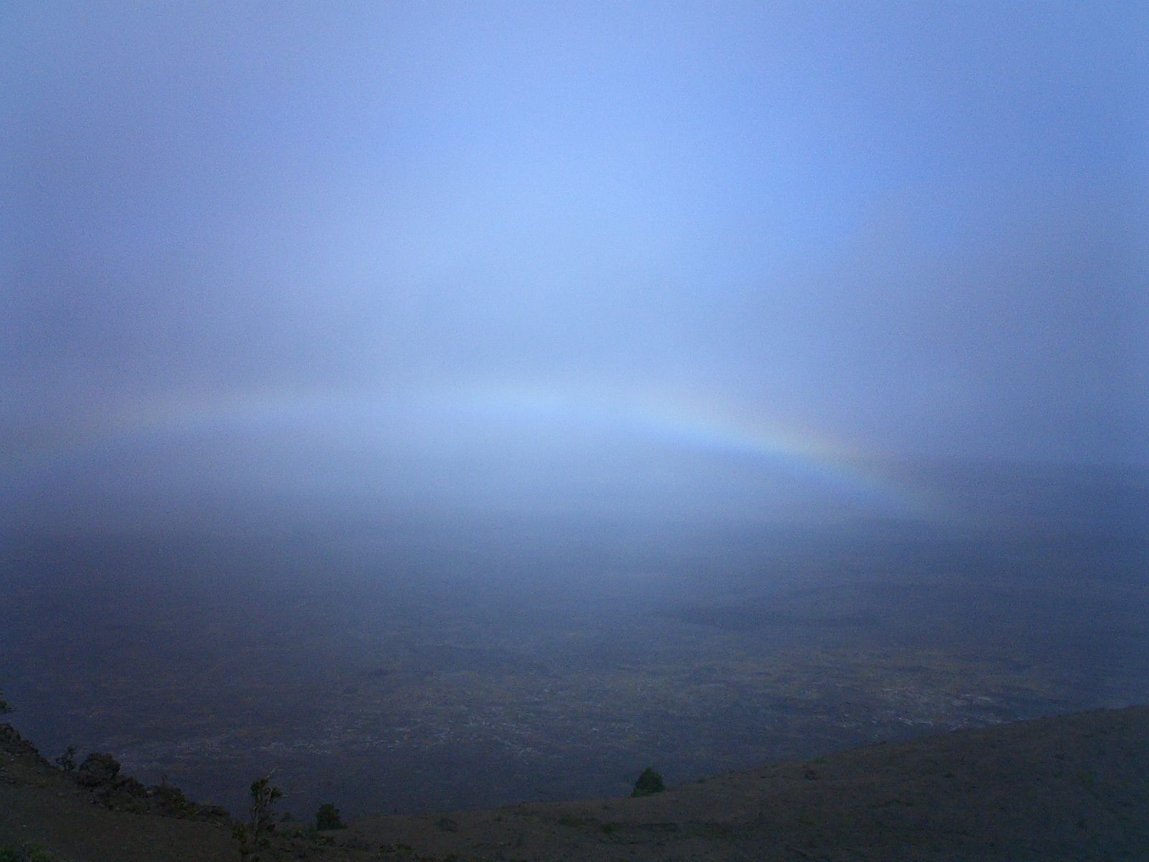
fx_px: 1228
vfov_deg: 38.7
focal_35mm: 37
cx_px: 574
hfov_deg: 50.1
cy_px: 431
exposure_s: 1/1600
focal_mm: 5.6
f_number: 3.5
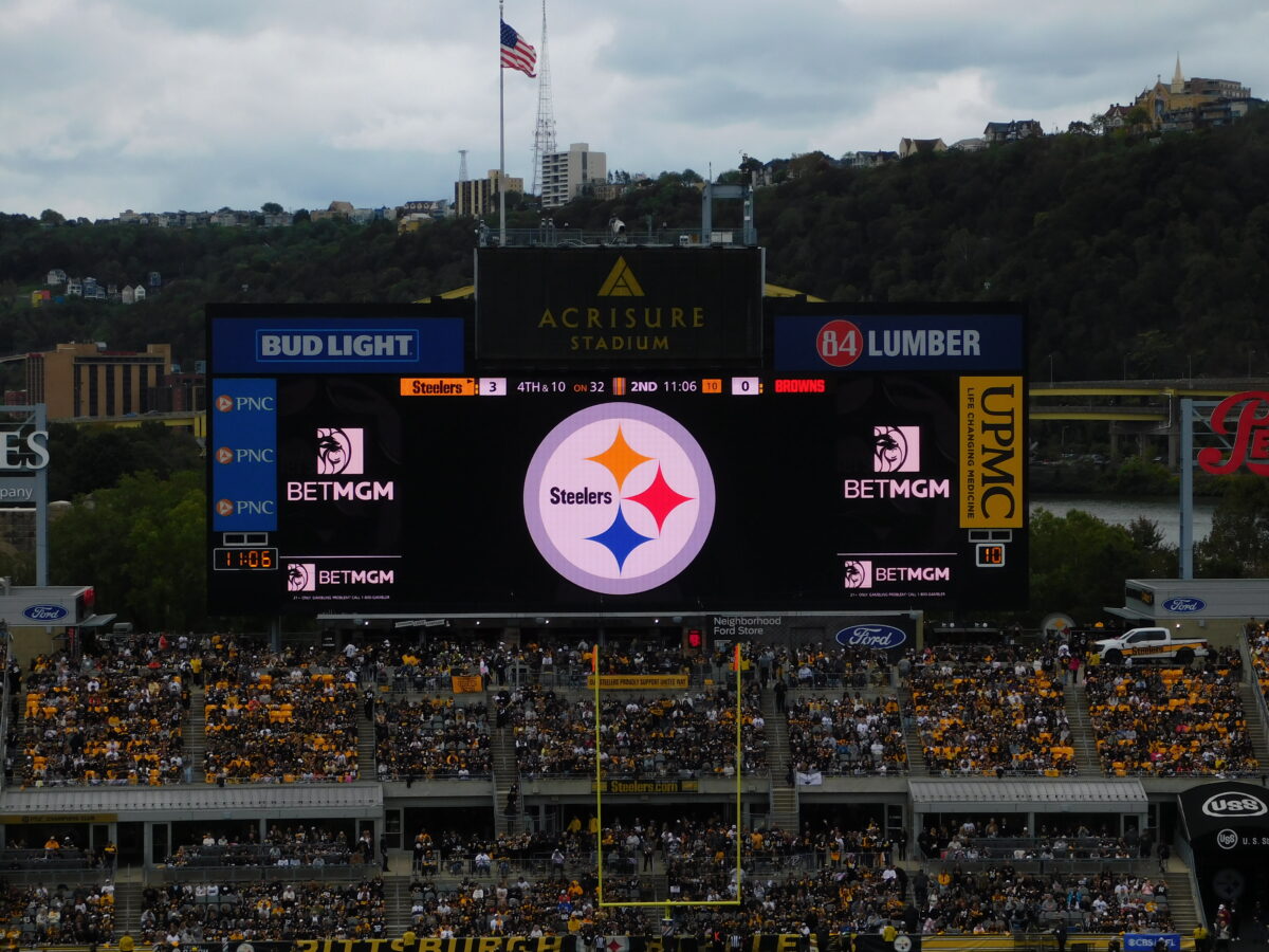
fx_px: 3629
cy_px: 476
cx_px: 634
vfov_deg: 14.9
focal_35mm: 99
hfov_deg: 19.8
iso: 125
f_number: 4.6
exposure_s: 1/800
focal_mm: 17.6
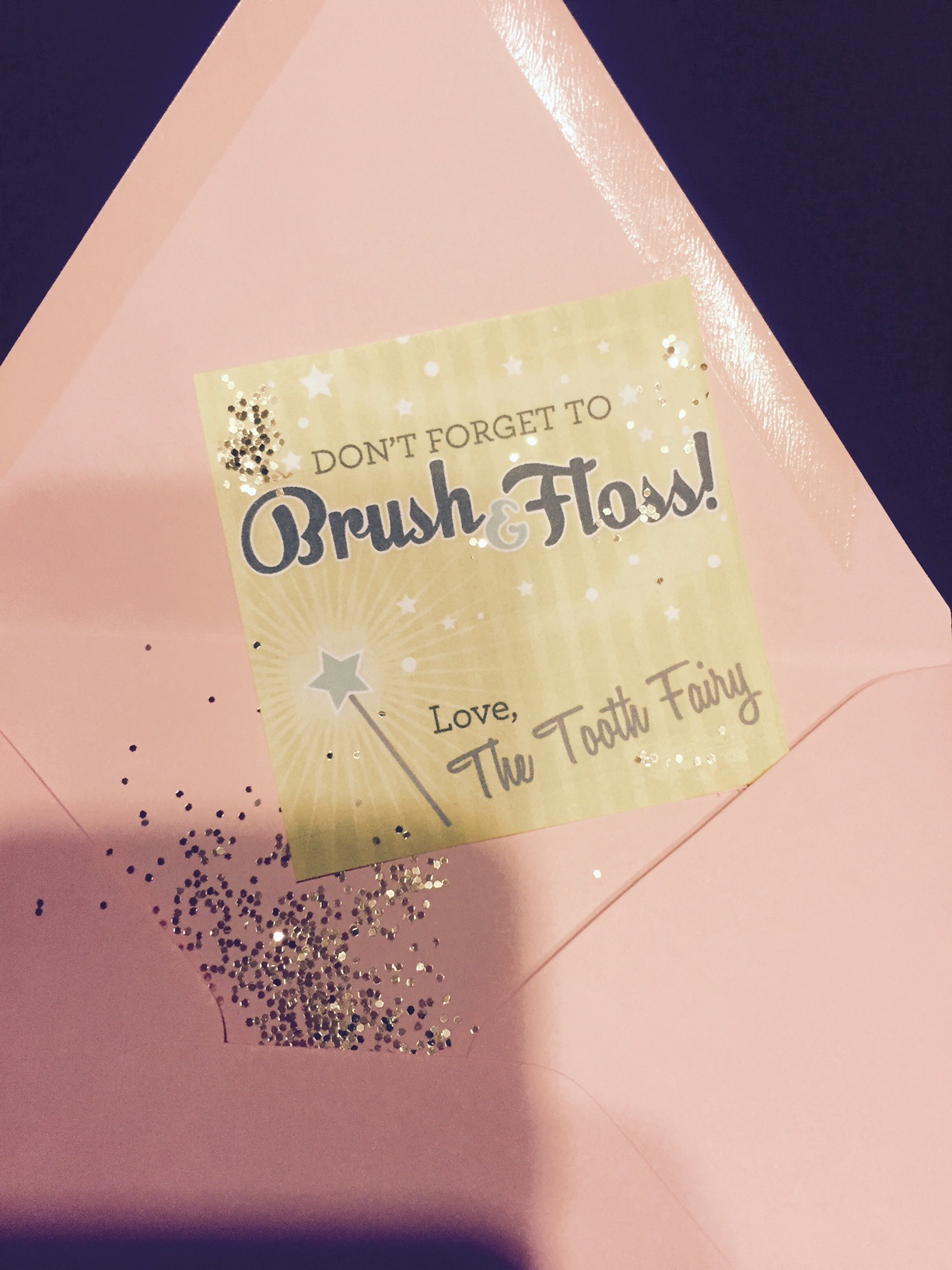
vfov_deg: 61.7
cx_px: 476
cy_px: 635
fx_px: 1063
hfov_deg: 48.2
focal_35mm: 29
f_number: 2.2
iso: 160
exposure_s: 1/30
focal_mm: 4.15
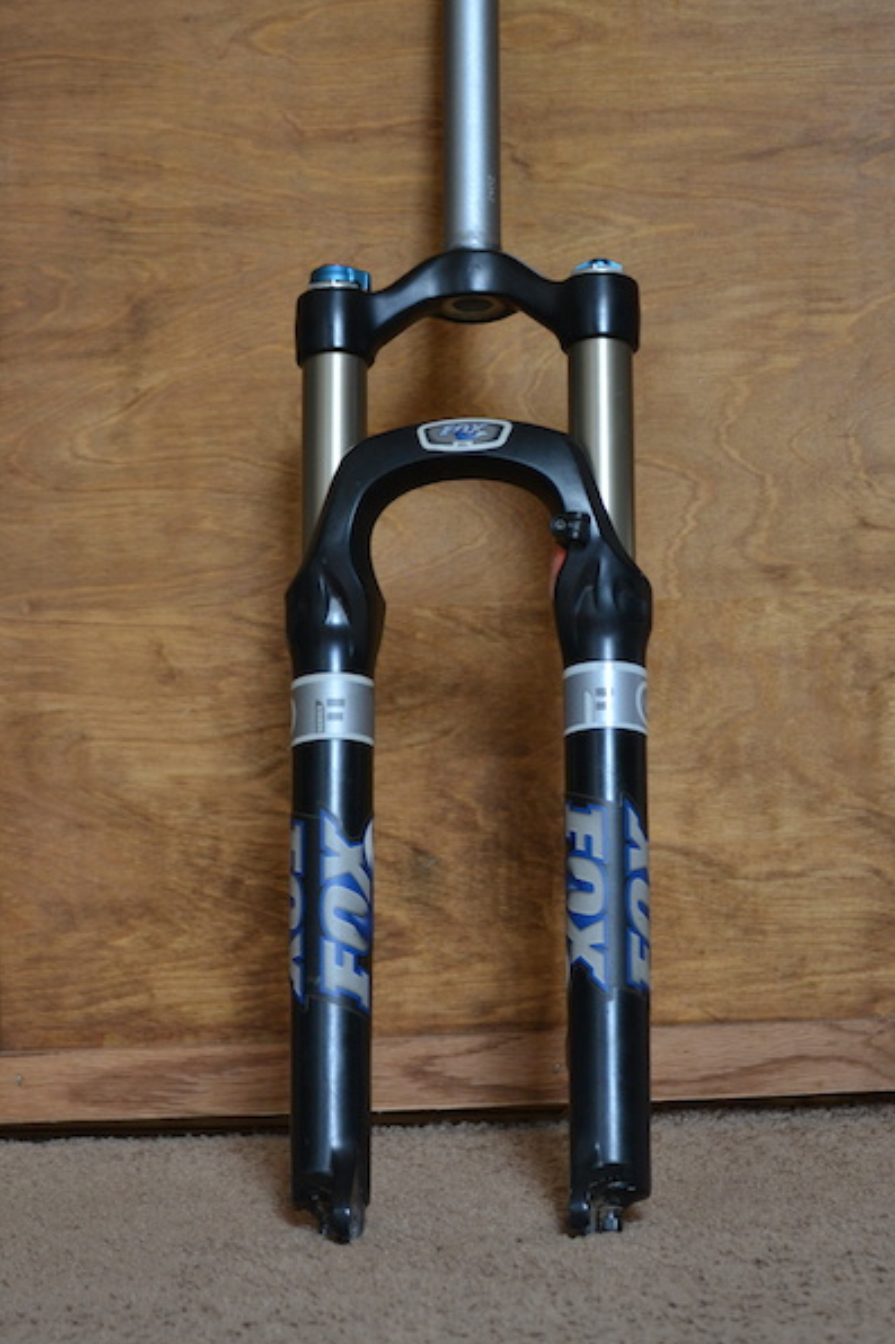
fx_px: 4129
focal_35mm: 111
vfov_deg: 18.5
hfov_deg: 12.4
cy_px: 564
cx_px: 506
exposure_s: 1/25
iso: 800
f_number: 4
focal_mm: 55
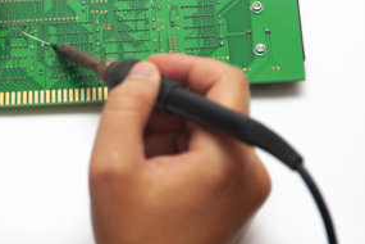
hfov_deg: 10.6
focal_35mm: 193
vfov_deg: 7.1
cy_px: 46
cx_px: 49
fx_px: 1957
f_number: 5.6
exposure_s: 1/125
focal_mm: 90
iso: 200
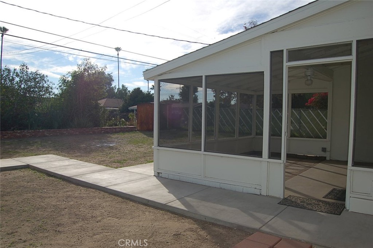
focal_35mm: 27
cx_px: 186
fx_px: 279
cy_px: 124
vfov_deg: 47.8
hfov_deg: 67.4
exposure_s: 1/500
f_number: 7.1
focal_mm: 18
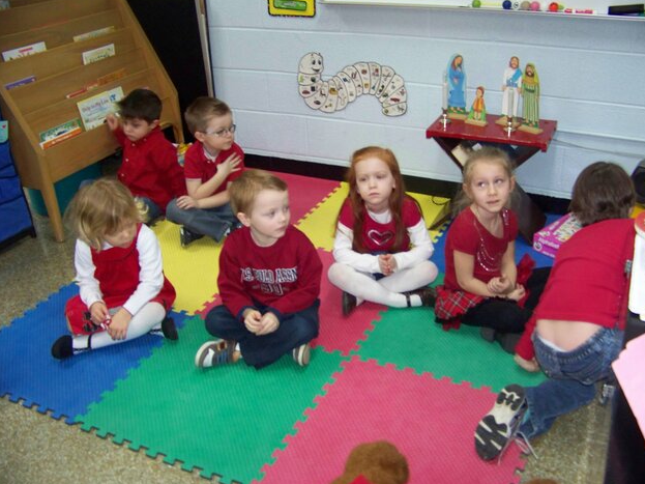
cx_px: 329
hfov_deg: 50.1
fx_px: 689
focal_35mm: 37
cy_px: 239
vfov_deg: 38.7
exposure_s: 1/30
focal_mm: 5.85
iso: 200
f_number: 2.8
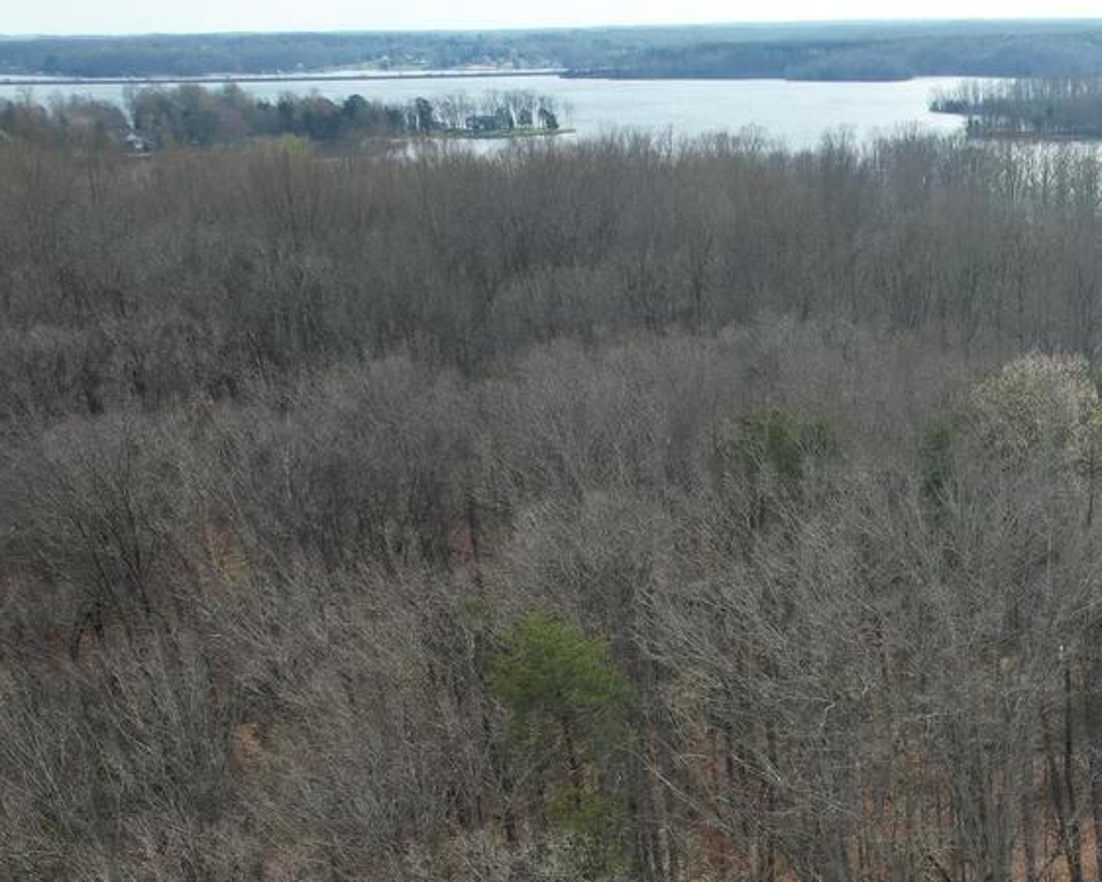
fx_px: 1729
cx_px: 1110
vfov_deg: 27.4
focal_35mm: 53
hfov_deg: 32.4
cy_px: 817
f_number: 2.8
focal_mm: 8.38
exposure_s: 1/800
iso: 100
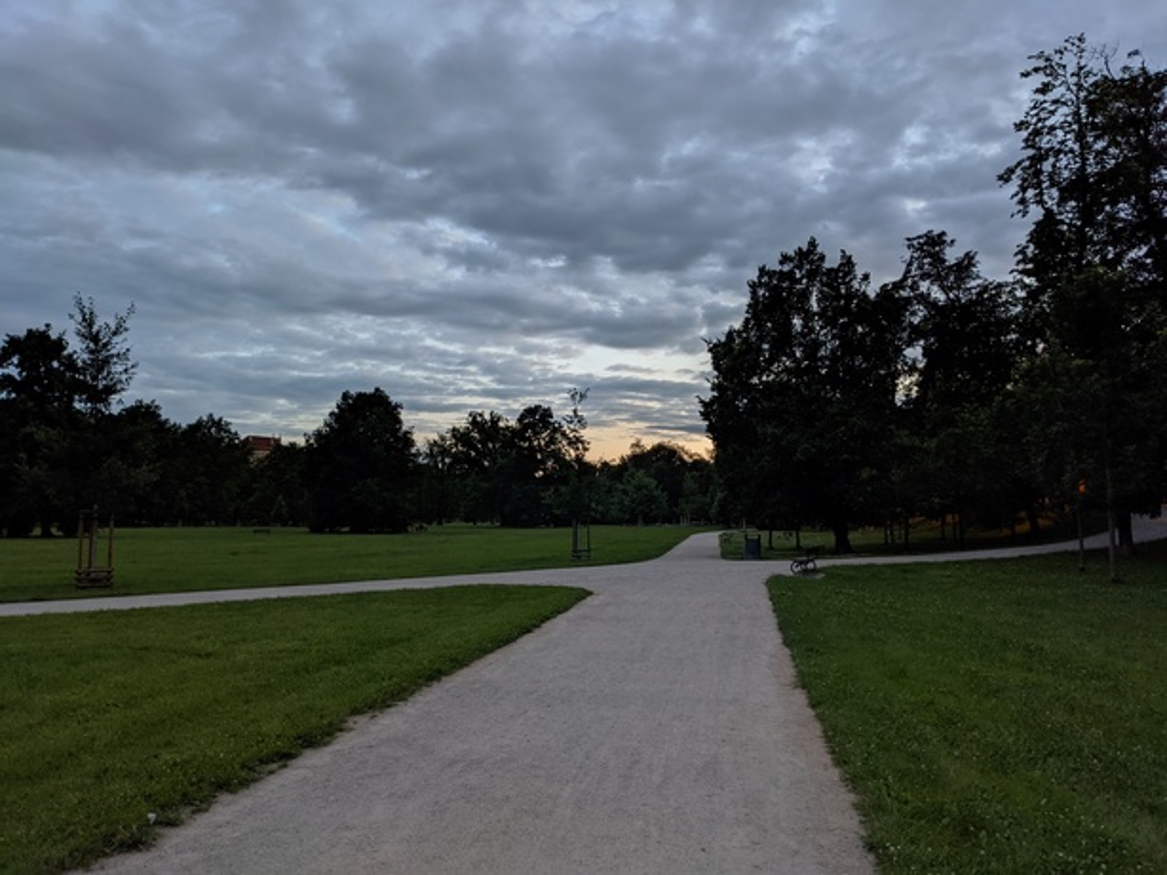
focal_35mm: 27
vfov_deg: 51.3
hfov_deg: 65.3
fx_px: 910
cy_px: 438
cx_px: 584
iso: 63
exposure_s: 1/3.85
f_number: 1.73
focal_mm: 4.38
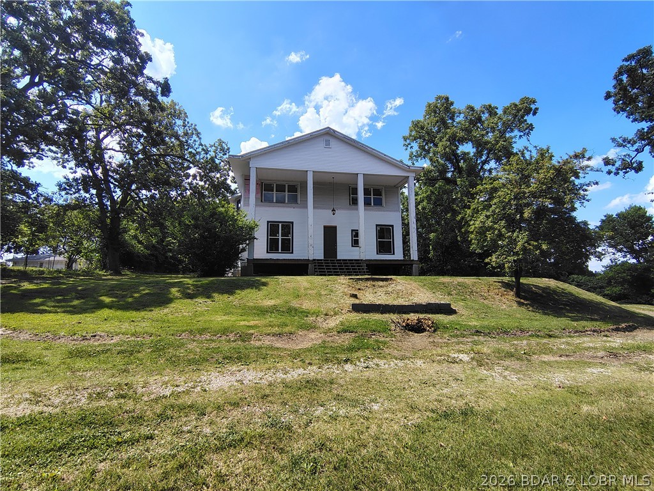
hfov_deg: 94.5
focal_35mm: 16
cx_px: 327
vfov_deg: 78.1
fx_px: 302
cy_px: 246
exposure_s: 1/948
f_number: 2.2
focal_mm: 2.13
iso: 100
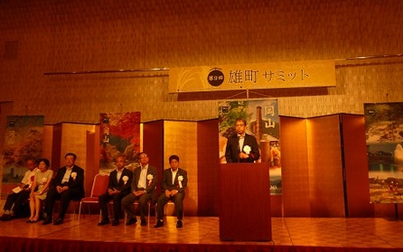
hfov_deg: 61.2
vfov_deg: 40.6
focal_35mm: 31
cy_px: 119
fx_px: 341
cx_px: 201
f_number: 3.3
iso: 320
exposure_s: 1/60
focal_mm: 5.2
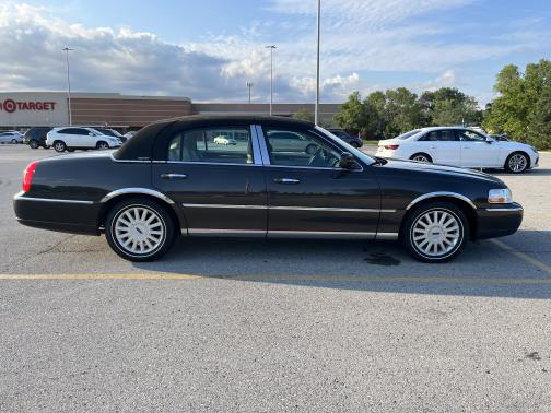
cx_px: 276
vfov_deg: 53.1
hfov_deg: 67.3
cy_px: 206
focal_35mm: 26
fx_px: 414
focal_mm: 5.1
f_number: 1.6
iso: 50
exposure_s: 1/1252
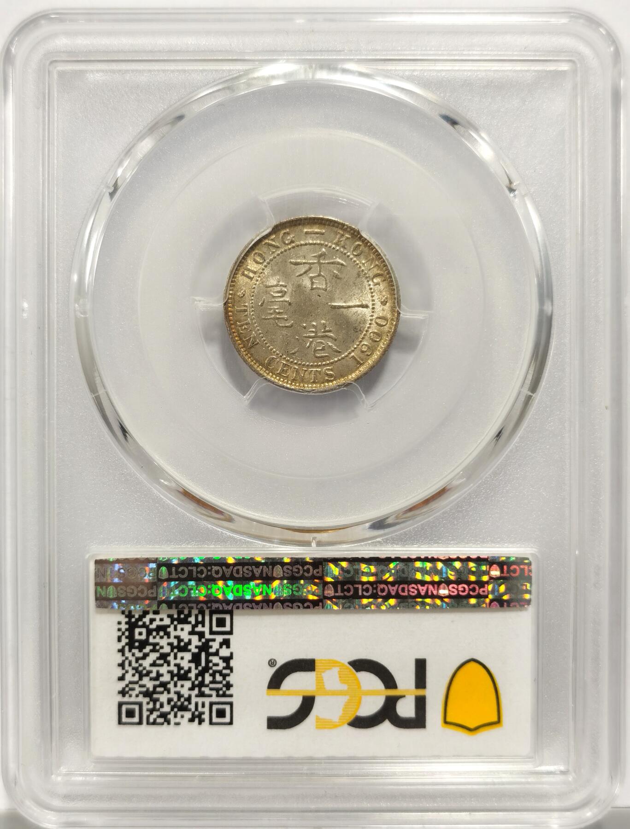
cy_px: 414
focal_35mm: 54
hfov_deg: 27.2
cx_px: 315
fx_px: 1300
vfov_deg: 35.4
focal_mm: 5.56
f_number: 16
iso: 100
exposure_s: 1/100
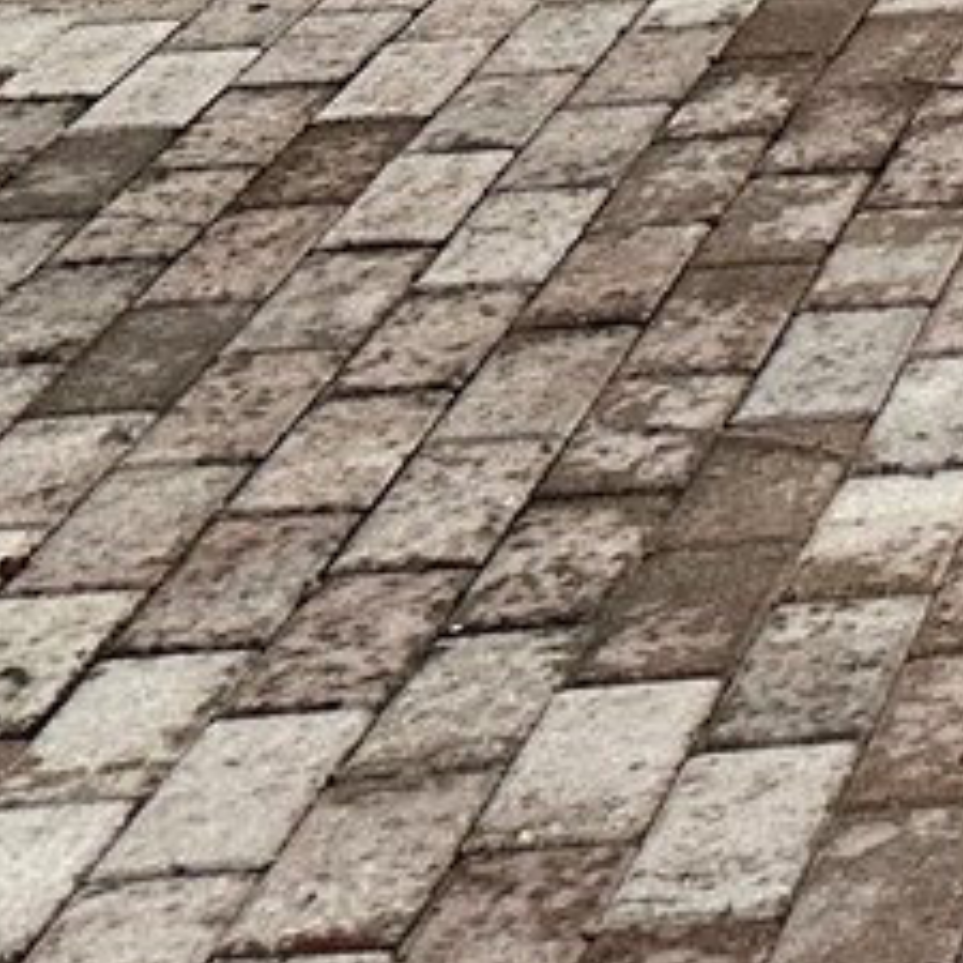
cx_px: 2174
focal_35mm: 151
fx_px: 4753
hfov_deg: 10.3
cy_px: -1412
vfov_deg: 10.0
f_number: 1.78
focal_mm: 6.86
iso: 80
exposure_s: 1/1289
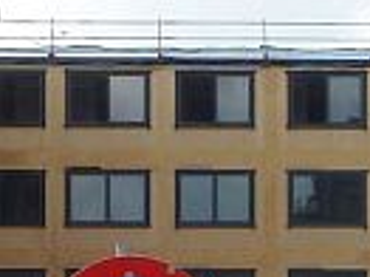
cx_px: 401
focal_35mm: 343
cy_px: 406
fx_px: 3663
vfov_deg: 4.3
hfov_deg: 5.8
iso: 80
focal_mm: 7.3
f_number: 4
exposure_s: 1/320
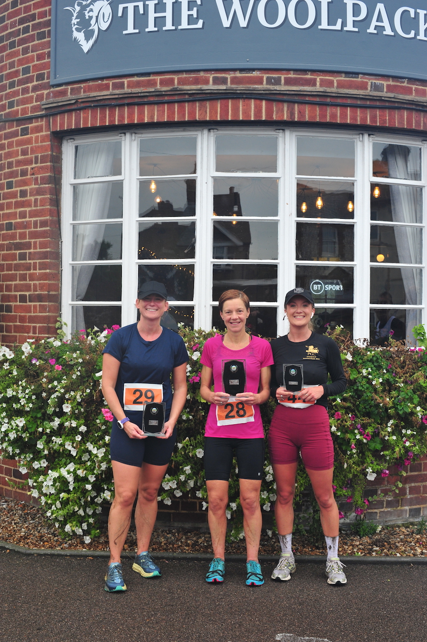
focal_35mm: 50
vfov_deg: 39.6
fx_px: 890
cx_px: 214
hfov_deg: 27.0
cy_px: 321
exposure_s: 1/200
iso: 800
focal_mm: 50
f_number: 8
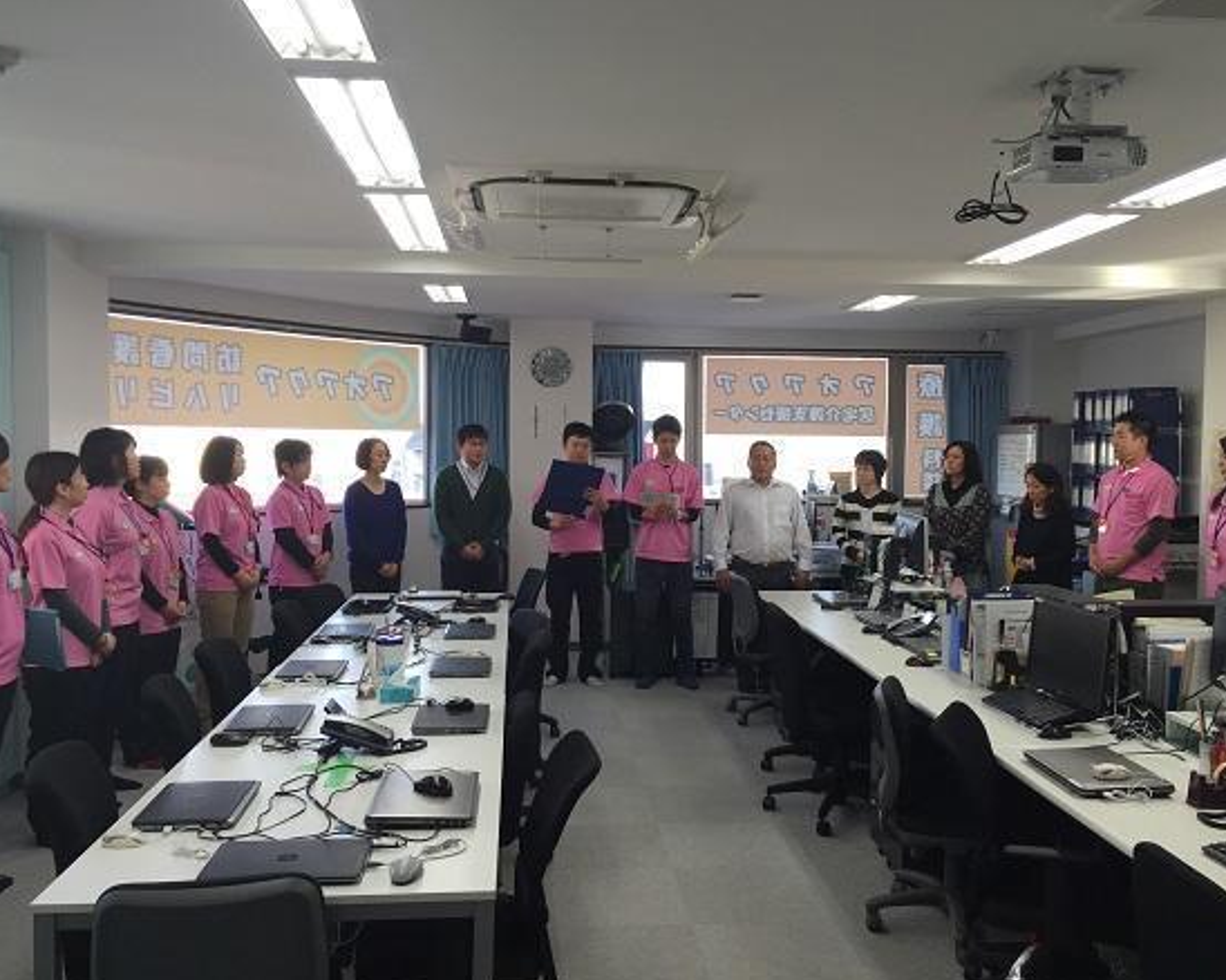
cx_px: 615
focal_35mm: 31
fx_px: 1124
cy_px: 494
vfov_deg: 47.1
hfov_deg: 57.2
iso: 50
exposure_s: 1/120
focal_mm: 4.15
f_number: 2.2
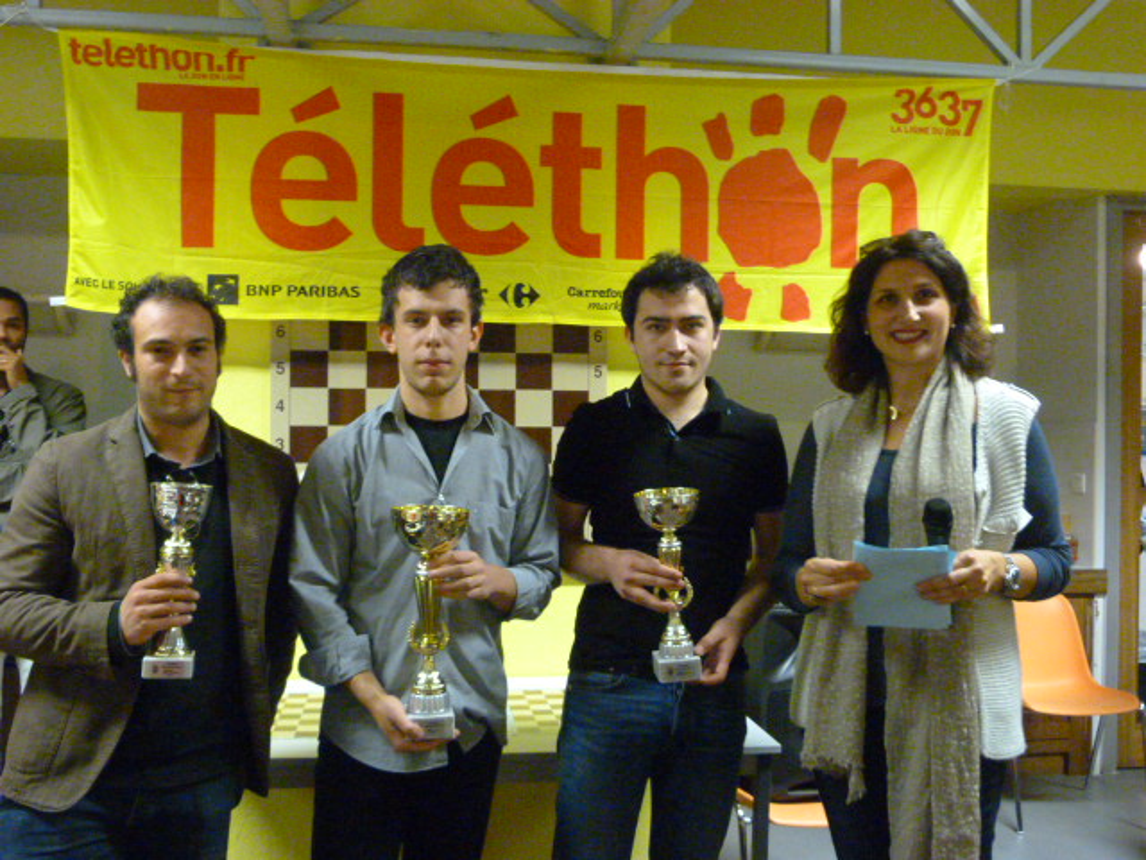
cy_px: 430
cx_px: 573
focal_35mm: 33
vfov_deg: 42.9
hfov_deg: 55.4
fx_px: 1093
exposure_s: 1/15
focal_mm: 5.9
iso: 800
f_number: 3
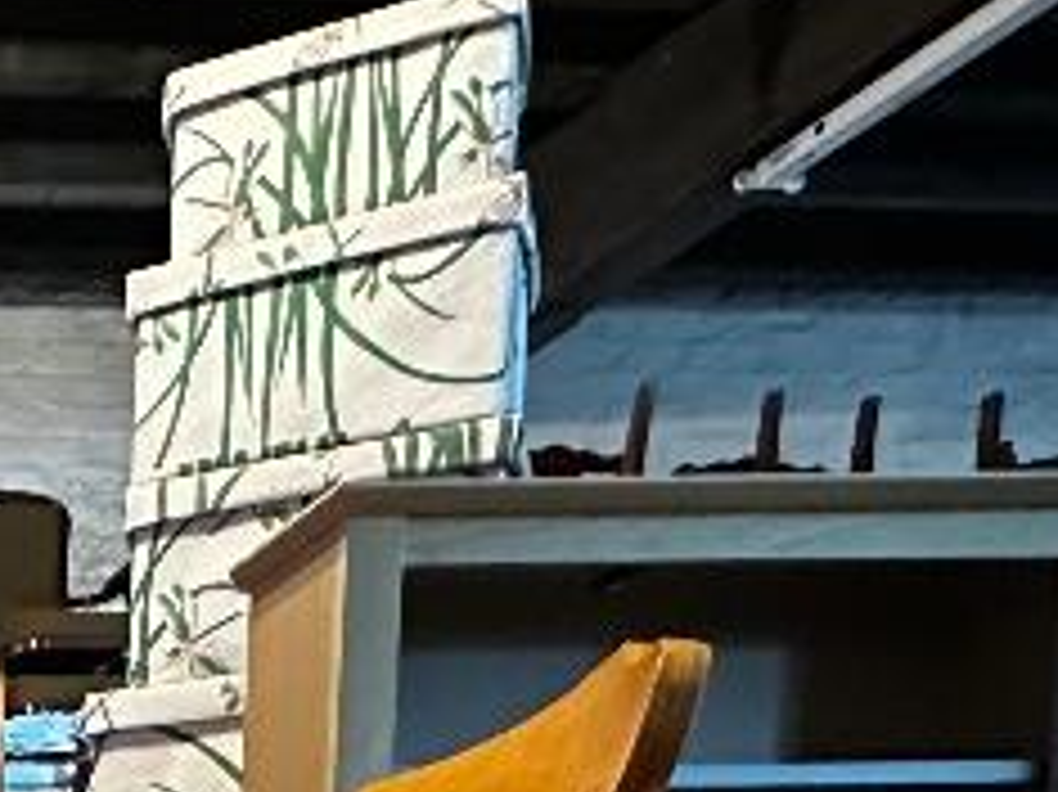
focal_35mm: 61
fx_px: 1863
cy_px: 1377
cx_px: -626
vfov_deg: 19.0
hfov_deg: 23.5
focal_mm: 2.22
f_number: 2.2
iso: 800
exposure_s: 1/34
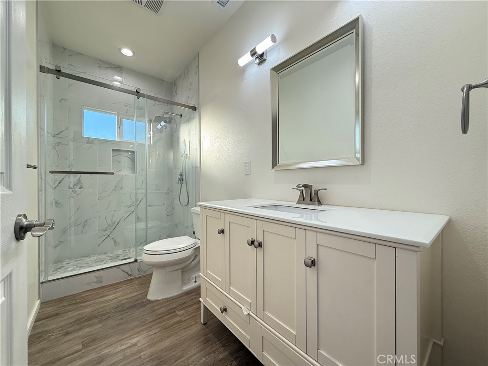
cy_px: 183
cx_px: 244
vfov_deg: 85.7
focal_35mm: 14
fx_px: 197
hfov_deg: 102.1
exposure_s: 1/120
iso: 100
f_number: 2.2
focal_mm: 2.22
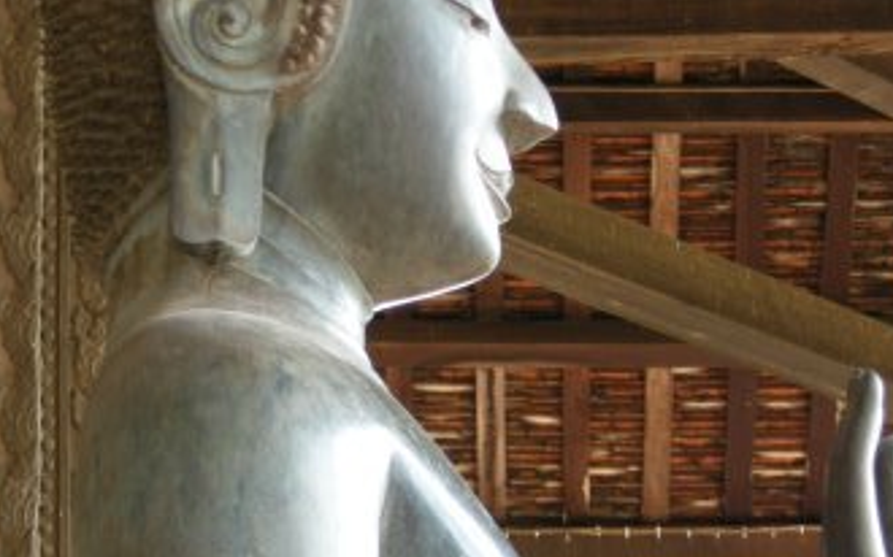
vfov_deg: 7.2
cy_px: 257
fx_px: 4452
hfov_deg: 11.5
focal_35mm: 183
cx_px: 406
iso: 64
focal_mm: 18.6
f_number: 4.3
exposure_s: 1/9
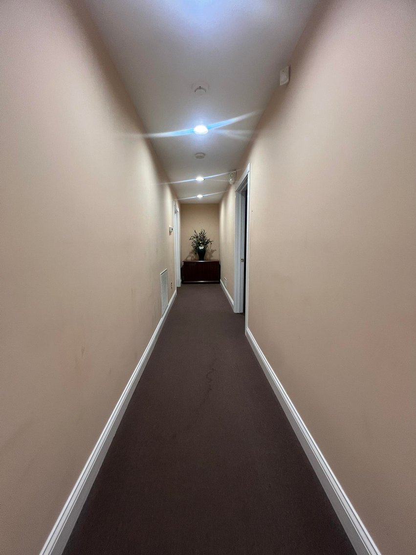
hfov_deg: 89.9
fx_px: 208
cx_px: 208
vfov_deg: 106.2
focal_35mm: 13
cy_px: 278
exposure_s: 1/60
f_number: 1.8
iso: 250
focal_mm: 1.57
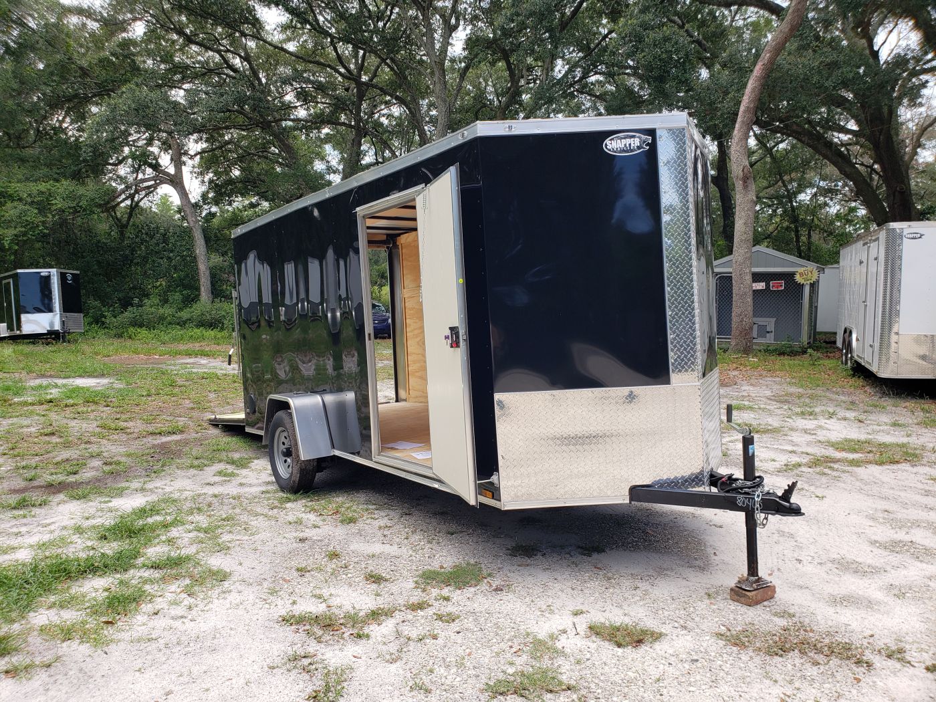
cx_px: 468
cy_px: 351
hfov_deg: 67.3
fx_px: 703
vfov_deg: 53.1
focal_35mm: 26
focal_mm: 4.3
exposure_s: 1/658
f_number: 2.4
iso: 50
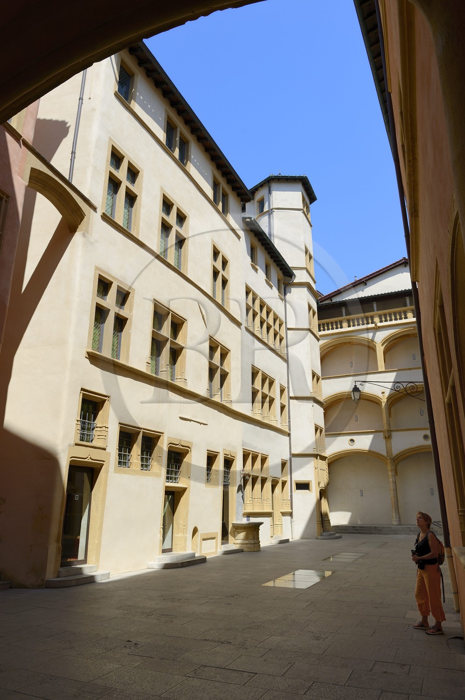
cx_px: 232
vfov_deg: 73.8
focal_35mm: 24
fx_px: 466
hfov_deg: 53.1
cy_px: 350
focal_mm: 24
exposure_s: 1/250
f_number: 7.1
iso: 100
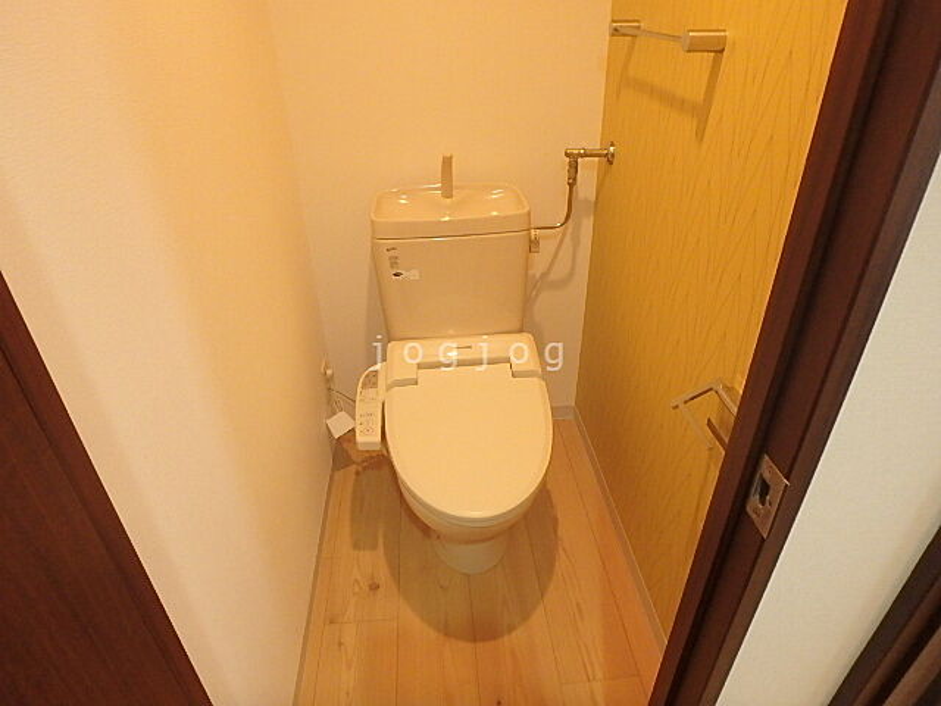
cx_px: 470
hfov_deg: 79.0
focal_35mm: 21
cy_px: 353
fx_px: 571
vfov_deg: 63.4
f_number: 3.5
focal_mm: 3.7
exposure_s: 1/30
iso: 640
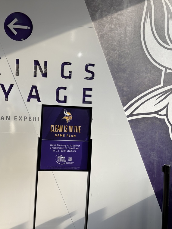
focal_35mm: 35
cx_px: 44
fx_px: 232
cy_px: 114
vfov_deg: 52.6
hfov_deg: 39.7
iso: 40
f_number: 1.6
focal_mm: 5.96
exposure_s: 1/196
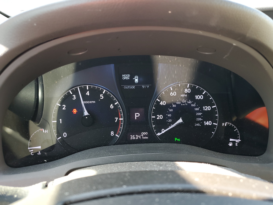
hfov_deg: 67.3
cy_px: 102
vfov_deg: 53.1
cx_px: 136
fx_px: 205
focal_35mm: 26
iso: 58
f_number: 1.5
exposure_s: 1/60.2
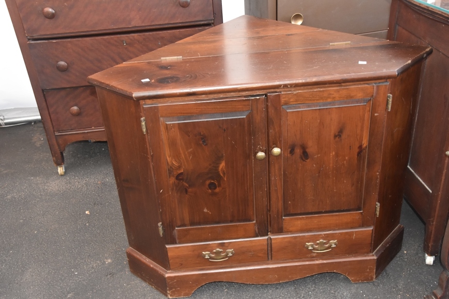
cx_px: 224
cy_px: 150
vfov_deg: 34.2
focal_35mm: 39
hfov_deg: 49.6
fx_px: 486
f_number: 3.8
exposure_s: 1/60
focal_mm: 26
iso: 2000
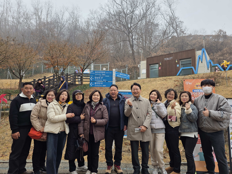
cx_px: 116
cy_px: 87
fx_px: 154
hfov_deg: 73.9
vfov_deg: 58.9
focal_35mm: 23
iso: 12
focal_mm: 6.25
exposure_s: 1/129
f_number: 1.7
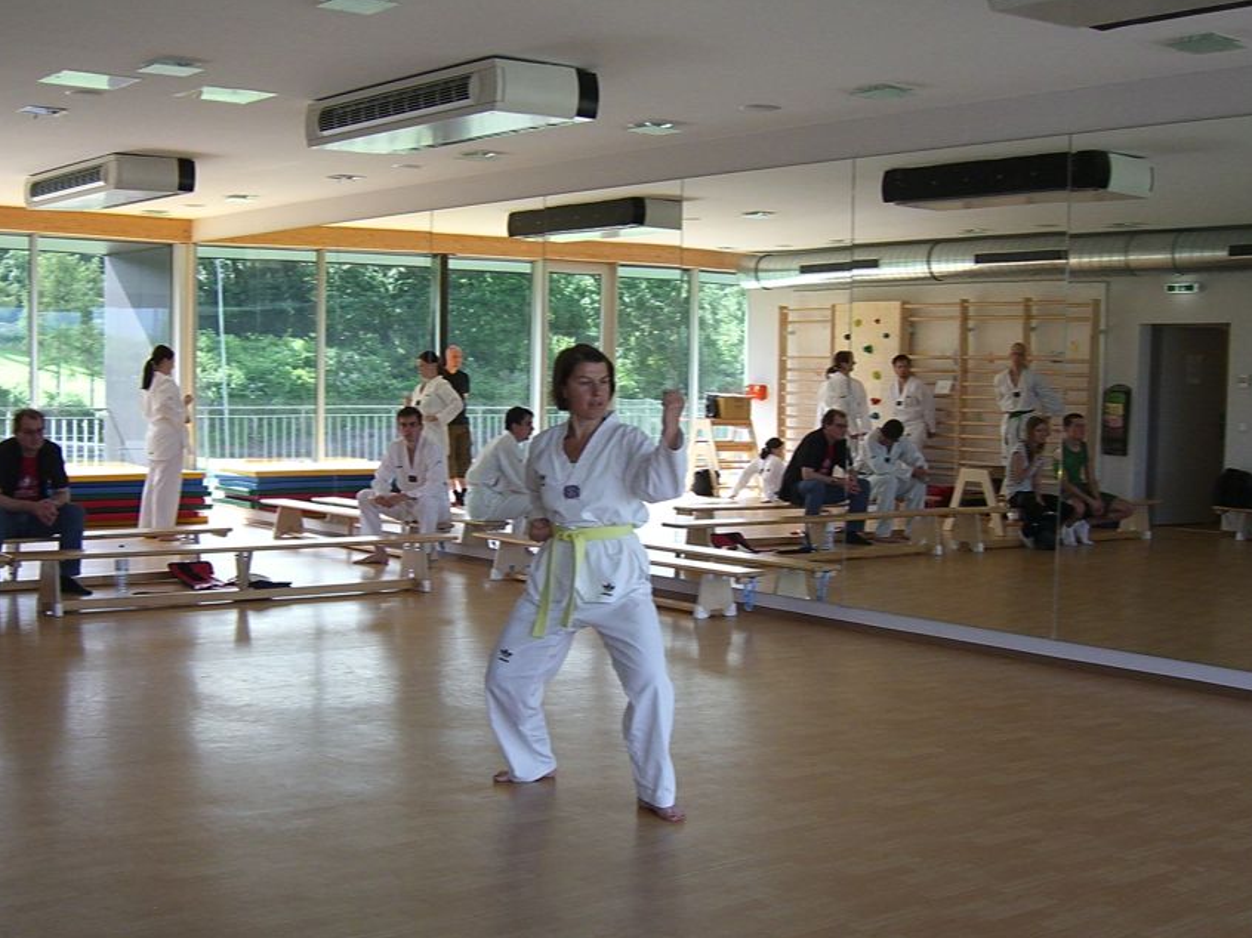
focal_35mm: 46
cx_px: 580
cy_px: 516
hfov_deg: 41.2
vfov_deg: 31.5
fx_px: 1663
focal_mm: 7.9
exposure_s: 1/640
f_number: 2.8
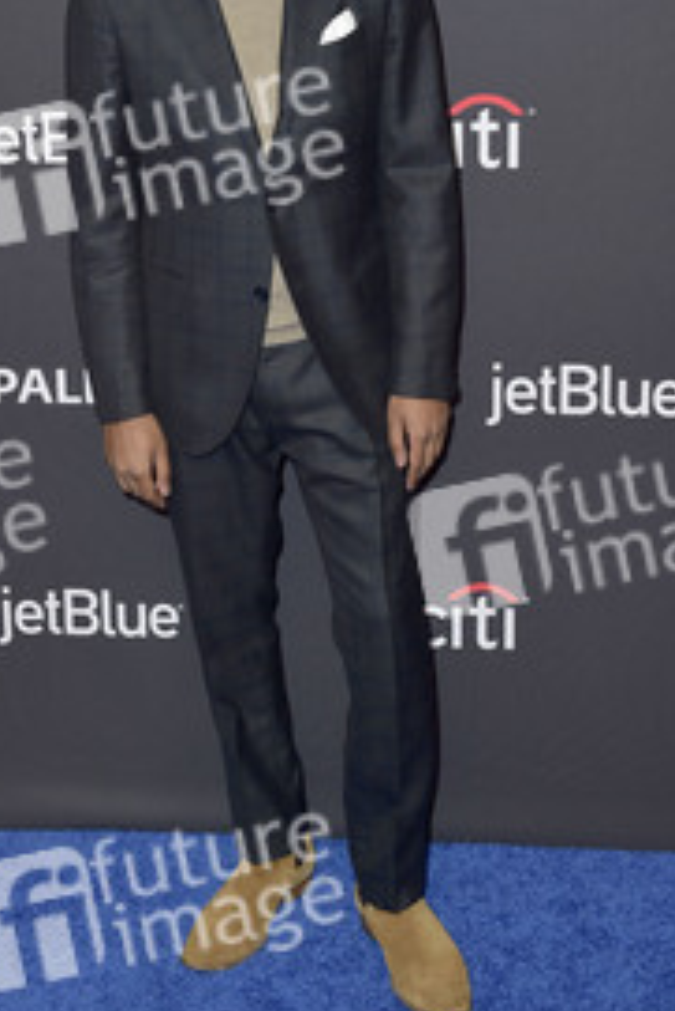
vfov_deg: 30.7
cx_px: 263
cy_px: 343
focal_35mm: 65
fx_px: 1826
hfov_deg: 20.9
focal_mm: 44
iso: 250
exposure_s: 1/250
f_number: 5.6
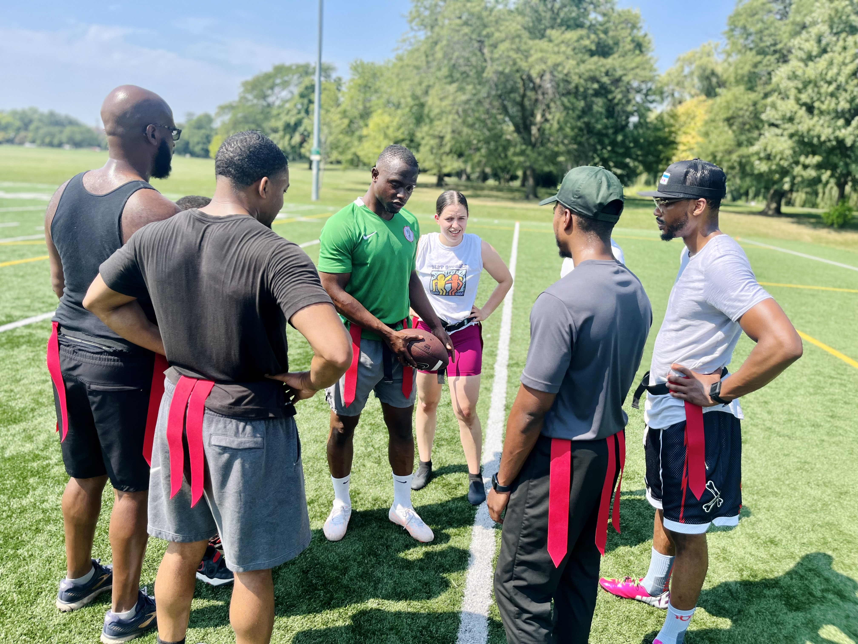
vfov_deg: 53.1
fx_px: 644
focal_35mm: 26
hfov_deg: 67.3
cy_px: 322
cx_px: 429
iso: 50
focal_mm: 5.1
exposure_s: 1/1422
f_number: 1.6
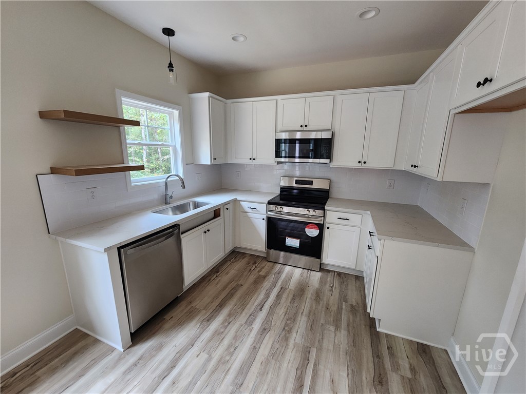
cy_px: 197
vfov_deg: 89.9
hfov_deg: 106.2
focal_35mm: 13
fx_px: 198
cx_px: 263
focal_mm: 2.2
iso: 400
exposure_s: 1/40
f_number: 2.2
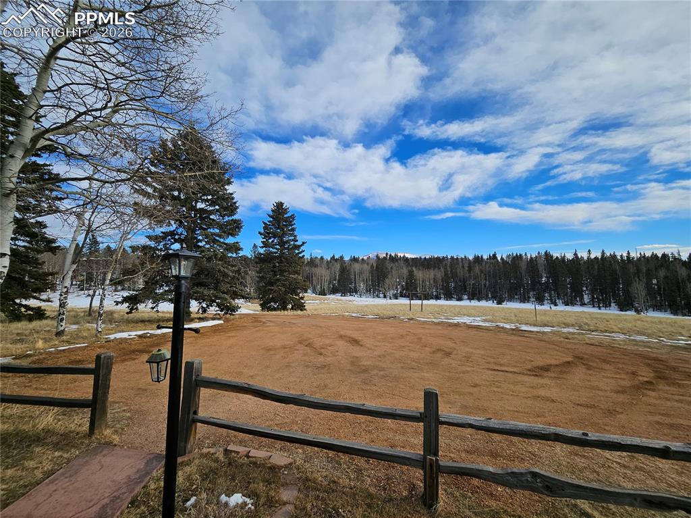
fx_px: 259
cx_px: 346
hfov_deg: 106.2
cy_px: 259
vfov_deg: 89.9
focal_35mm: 13
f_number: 2.2
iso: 32
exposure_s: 1/1297
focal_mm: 1.7
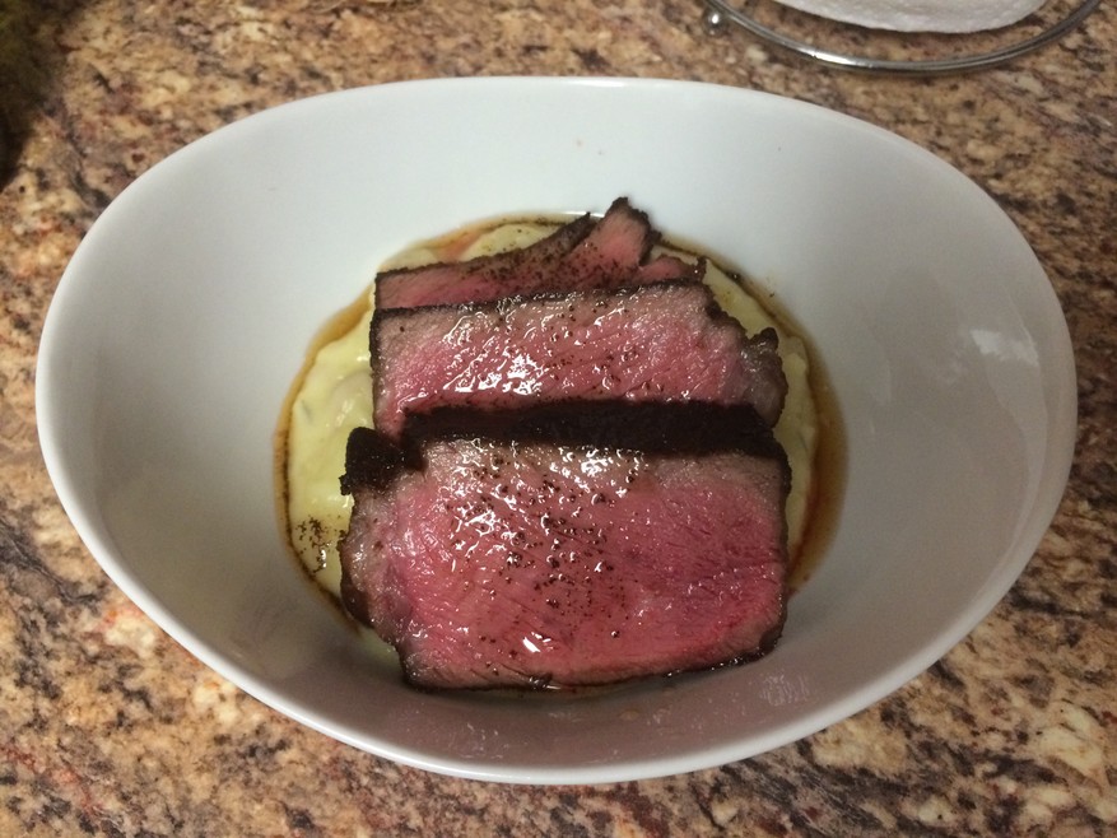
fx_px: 936
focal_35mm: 29
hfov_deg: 61.7
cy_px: 419
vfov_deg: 48.2
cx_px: 558
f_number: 2.2
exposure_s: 1/30
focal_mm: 4.15
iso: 200
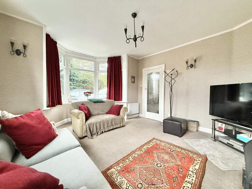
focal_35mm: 14
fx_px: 102
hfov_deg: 102.1
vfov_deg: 85.7
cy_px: 94
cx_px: 126
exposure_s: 1/99
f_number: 2.2
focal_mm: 2.22
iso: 320
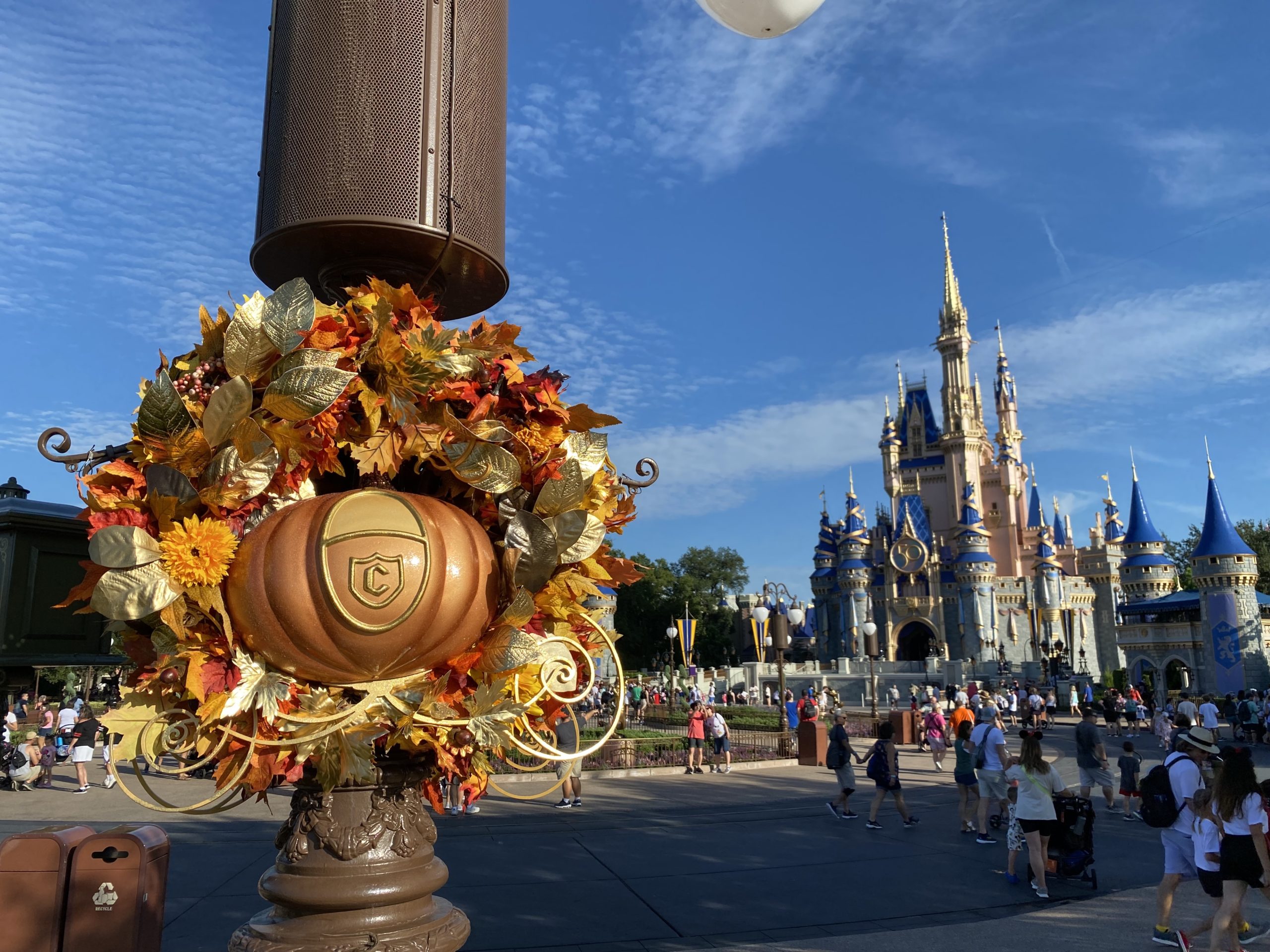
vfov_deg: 53.1
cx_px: 635
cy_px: 476
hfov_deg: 67.3
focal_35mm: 26
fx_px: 954
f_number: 1.8
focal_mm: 4.25
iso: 32
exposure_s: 1/2571
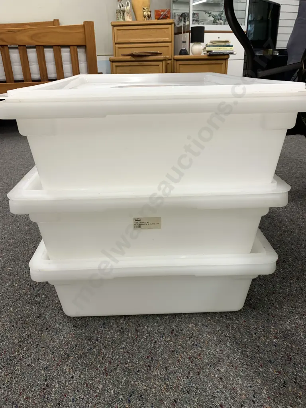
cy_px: 204
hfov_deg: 53.1
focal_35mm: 26
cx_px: 153
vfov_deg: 67.3
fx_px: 306
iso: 80
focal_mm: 4.25
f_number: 1.8
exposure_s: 1/100
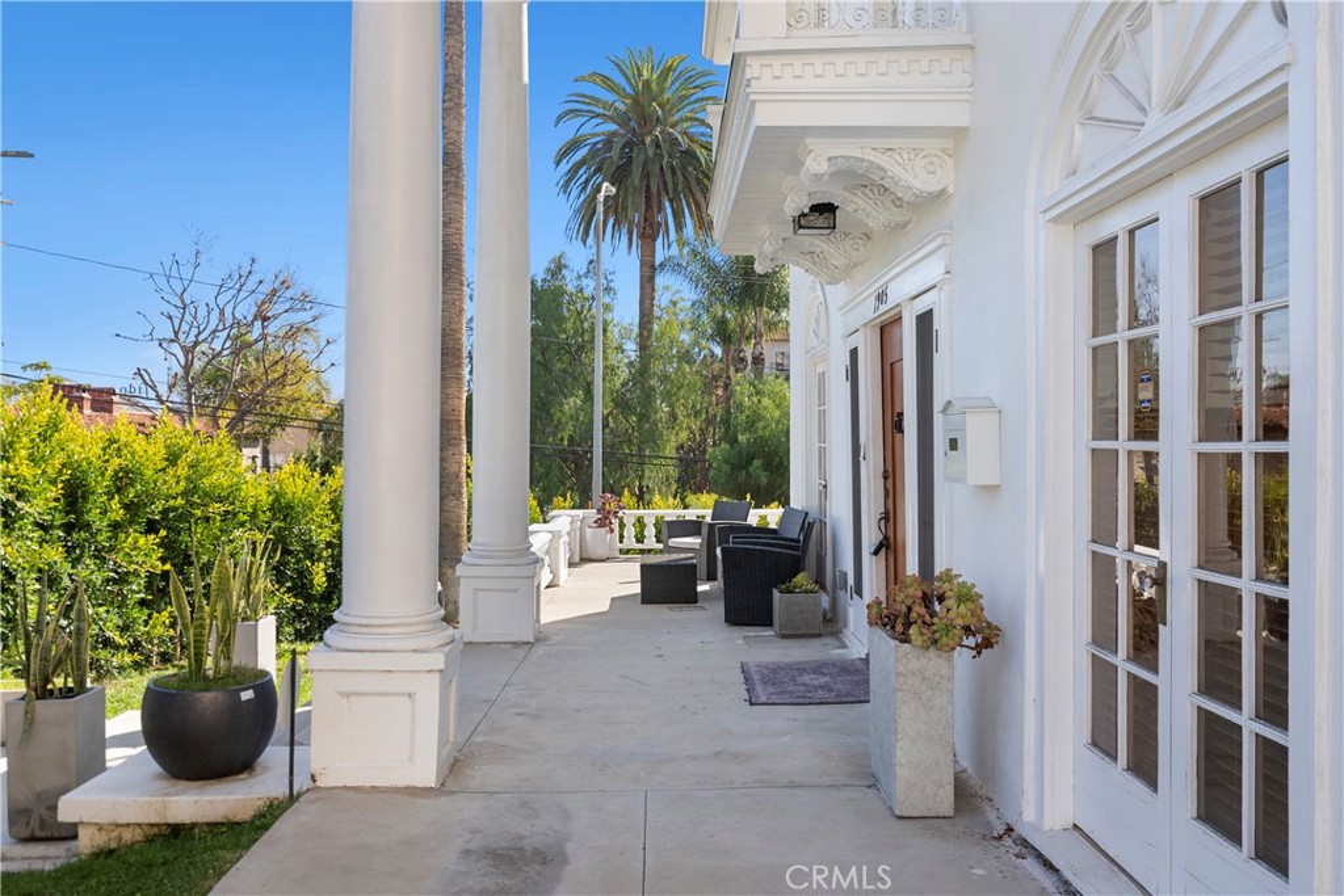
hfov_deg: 61.9
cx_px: 672
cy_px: 448
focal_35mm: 30
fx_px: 1120
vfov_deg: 43.6
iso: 100
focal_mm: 30
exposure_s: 1/30
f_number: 8
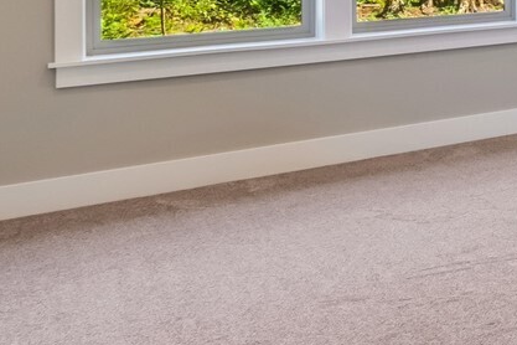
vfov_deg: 19.6
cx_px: 930
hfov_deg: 21.0
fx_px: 933
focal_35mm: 65
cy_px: -81
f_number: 9
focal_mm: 16
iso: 400
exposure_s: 1/320
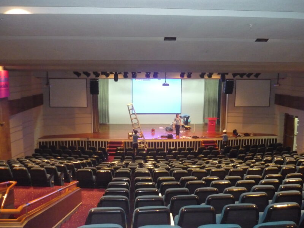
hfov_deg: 55.4
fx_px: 290
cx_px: 152
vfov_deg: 42.9
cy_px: 114
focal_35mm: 33
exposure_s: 1/8
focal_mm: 5.5
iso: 800
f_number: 2.8
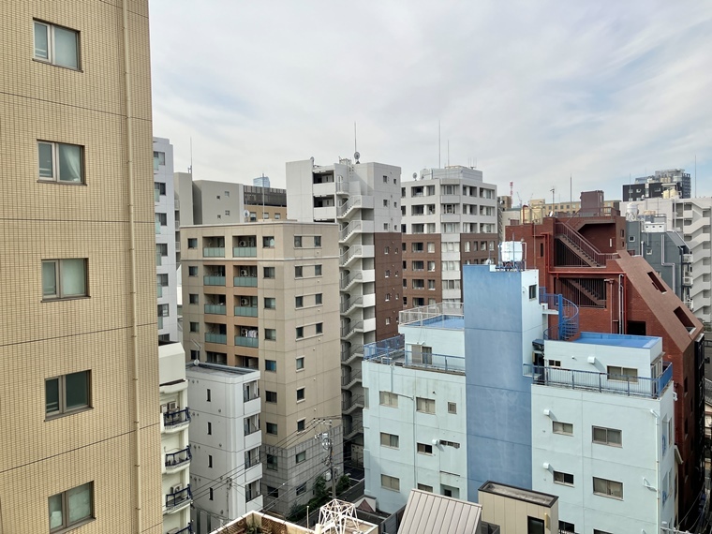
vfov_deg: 49.7
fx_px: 576
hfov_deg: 63.4
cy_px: 267
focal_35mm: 28
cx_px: 356
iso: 32
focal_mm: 3.99
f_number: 1.8
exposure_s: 1/2315
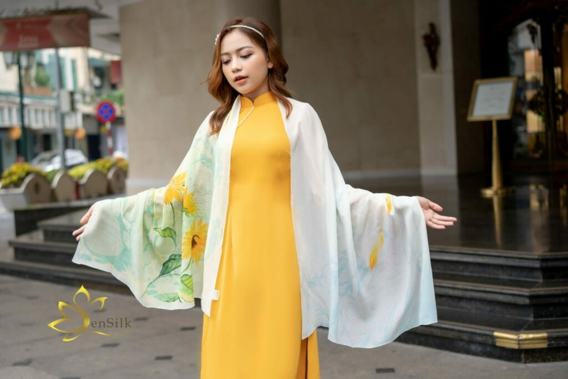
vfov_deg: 24.6
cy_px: 190
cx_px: 284
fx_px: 868
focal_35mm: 55
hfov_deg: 36.2
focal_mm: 55
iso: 160
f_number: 3.2
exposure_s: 1/250
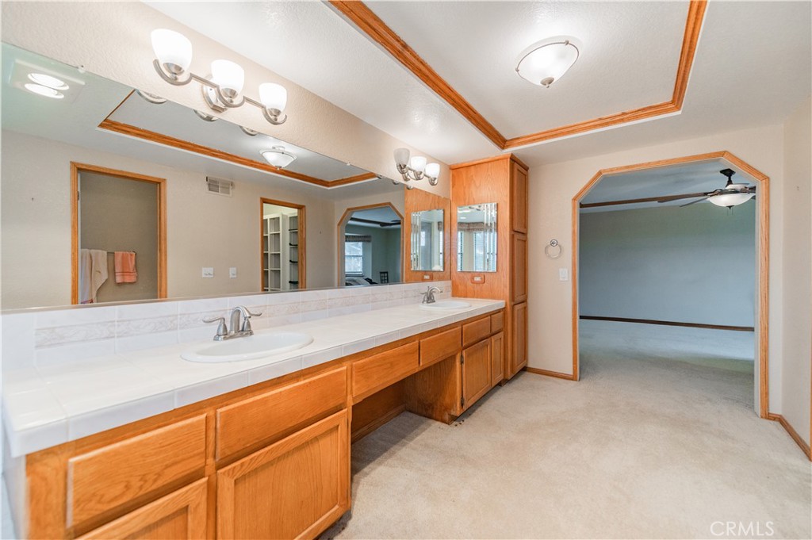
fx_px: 316
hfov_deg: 104.3
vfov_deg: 81.1
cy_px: 270
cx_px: 406
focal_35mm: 14
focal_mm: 14
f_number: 3.5
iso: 400
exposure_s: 1/250
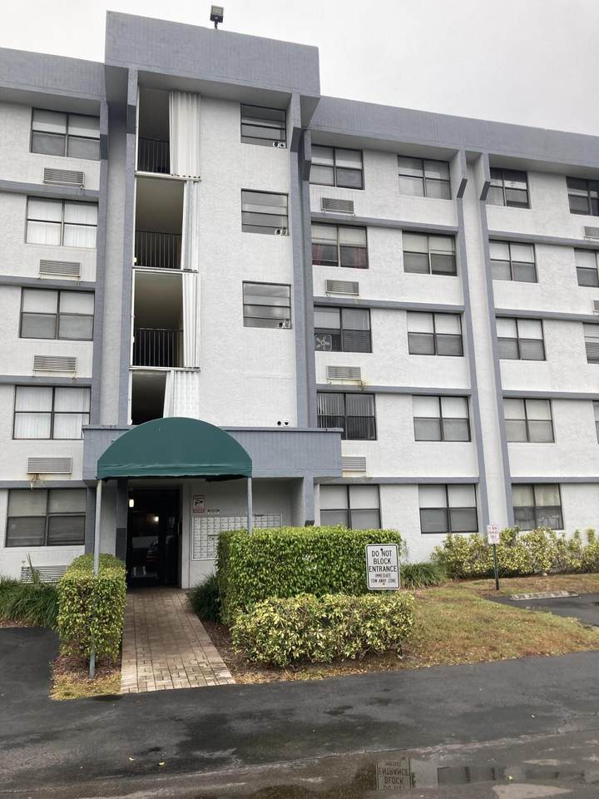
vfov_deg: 63.4
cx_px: 300
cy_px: 400
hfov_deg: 49.7
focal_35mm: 28
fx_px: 646
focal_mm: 3.99
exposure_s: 1/318
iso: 20
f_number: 1.8
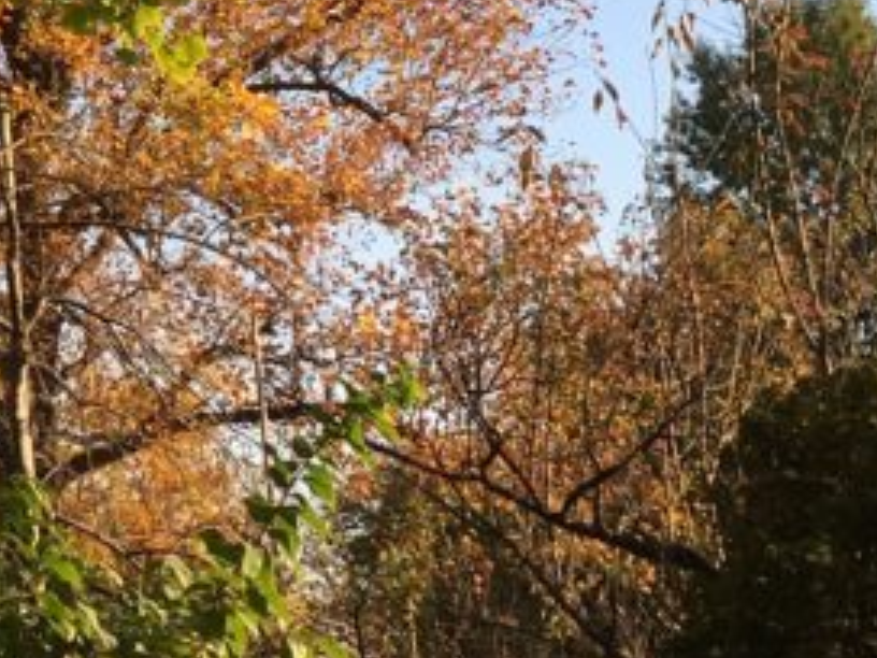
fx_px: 2762
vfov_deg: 12.8
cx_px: -222
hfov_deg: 17.1
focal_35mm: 109
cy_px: -355
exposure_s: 1/635
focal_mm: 4.15
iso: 25
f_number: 2.2
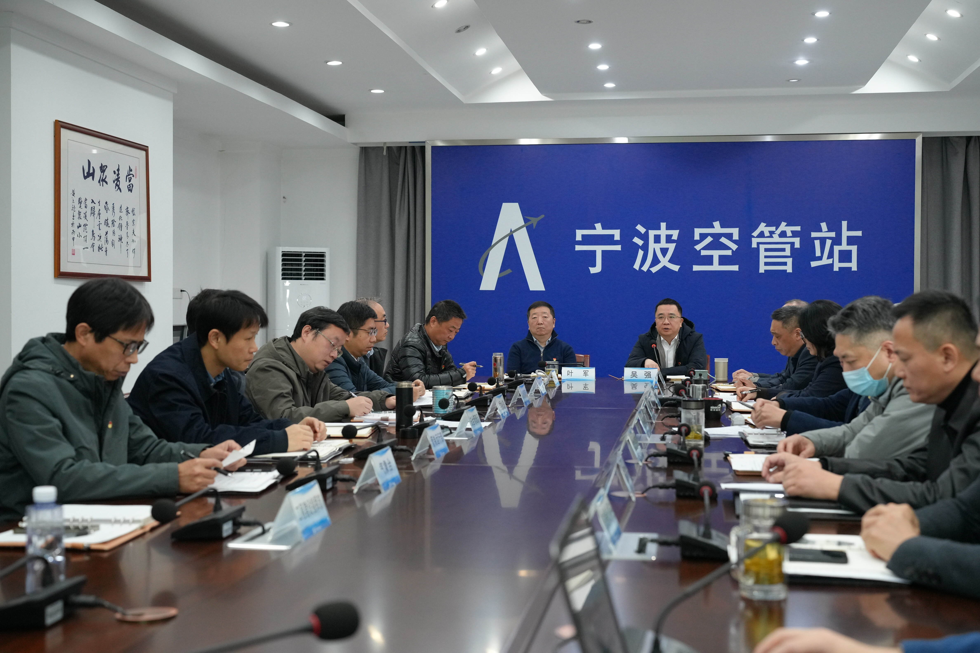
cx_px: 490
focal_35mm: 45
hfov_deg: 43.6
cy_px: 326
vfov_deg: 29.9
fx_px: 1225
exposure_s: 1/160
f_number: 4
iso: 2500
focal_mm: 45
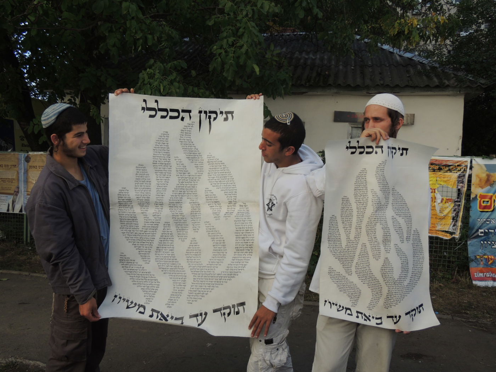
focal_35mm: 30
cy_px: 186
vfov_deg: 46.8
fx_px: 430
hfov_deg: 60.0
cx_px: 248
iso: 100
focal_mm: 5.3
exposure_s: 1/800
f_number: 3.1
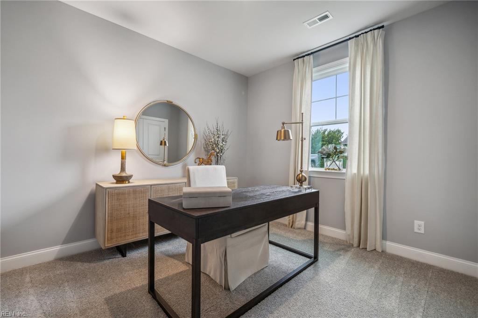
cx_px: 239
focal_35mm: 15
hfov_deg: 100.4
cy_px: 159
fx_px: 199
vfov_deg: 77.2
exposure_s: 1/15
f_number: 7.1
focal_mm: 15
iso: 160
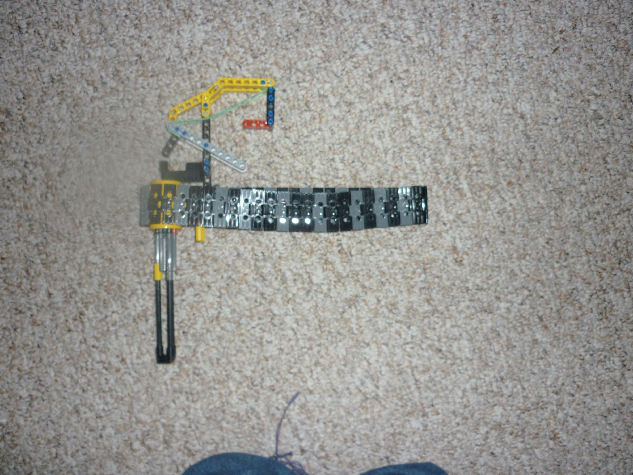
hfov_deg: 55.4
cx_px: 316
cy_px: 238
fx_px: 603
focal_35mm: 33
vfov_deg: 42.9
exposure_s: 1/125
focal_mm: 5.5
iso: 100
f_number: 2.8
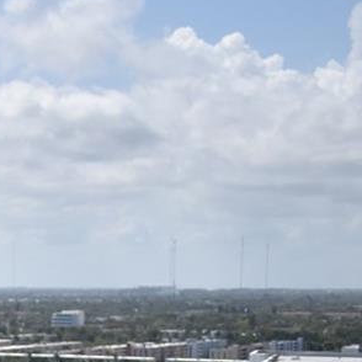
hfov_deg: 11.4
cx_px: -525
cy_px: 467
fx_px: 1479
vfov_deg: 13.5
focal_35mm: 125
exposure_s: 1/4000
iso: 320
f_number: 3.5
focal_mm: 18
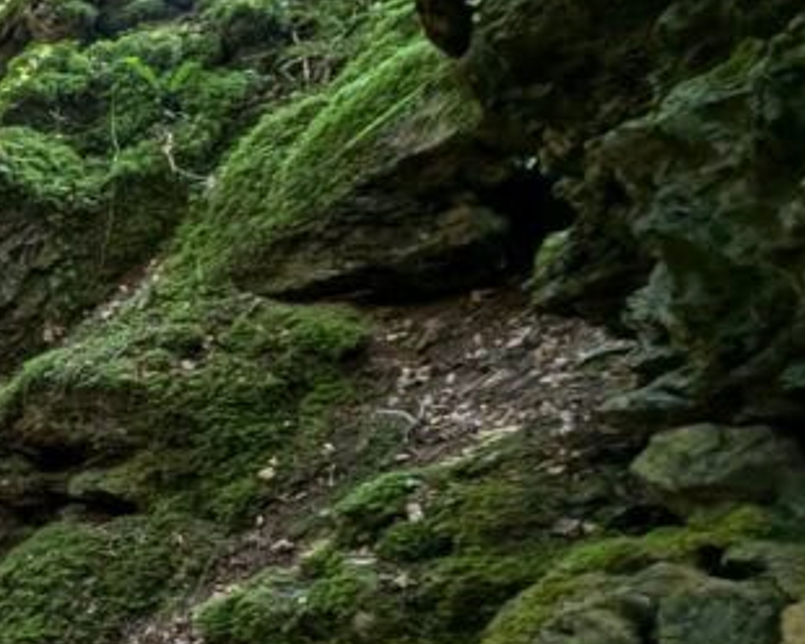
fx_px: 1001
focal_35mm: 42
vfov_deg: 32.8
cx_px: -351
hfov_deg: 29.8
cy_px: 643
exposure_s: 1/31
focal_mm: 1.9
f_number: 2.2
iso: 131
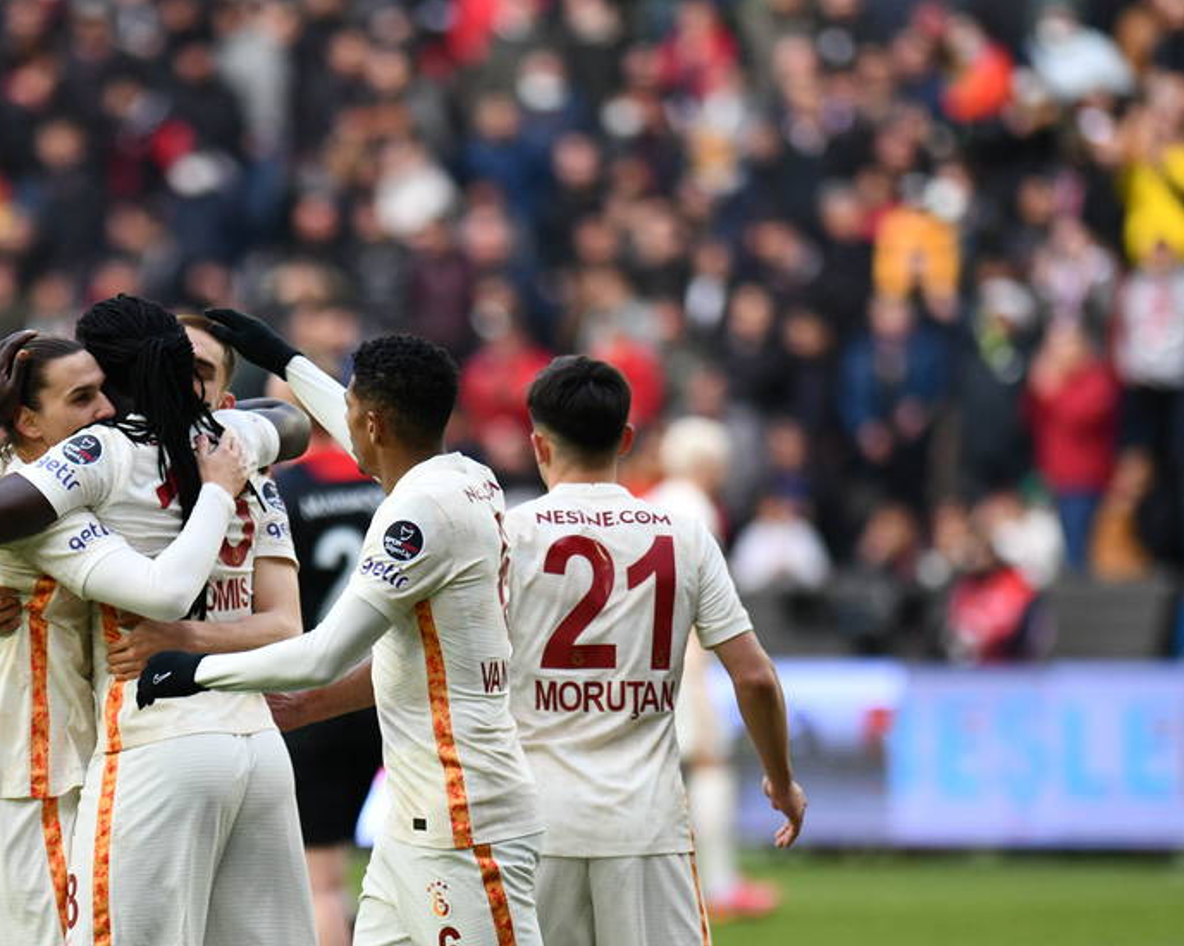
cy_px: 648
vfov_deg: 3.0
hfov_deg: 3.7
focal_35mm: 524
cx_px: 260
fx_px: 18357
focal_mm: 300
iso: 1250
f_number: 2.8
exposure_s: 1/3200
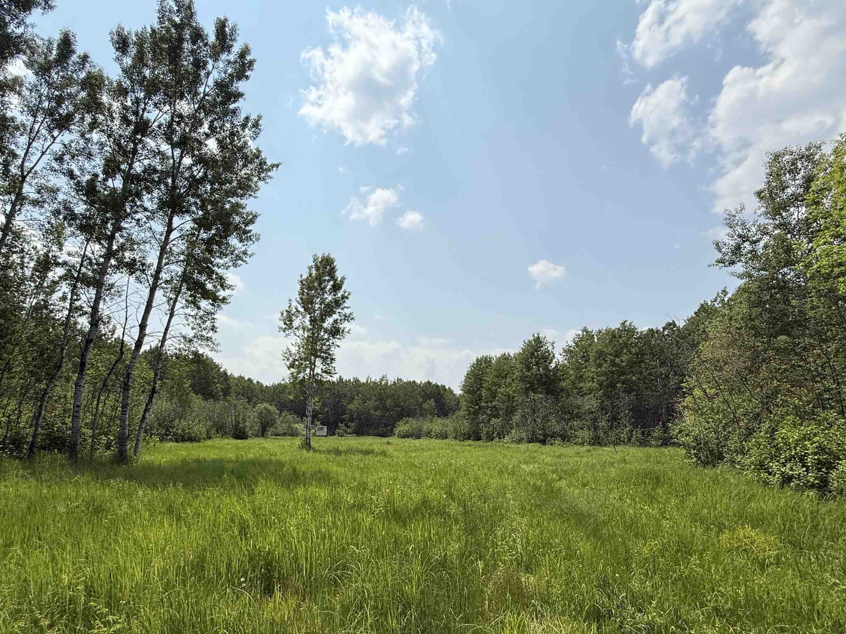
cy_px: 388
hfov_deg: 87.7
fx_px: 440
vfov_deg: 70.7
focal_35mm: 18
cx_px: 405
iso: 50
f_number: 2.2
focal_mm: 2.22
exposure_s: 1/5155
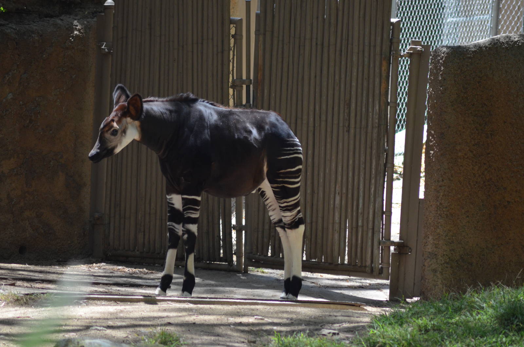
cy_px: 174
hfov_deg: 4.9
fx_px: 6101
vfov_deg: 3.3
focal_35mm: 420
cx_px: 262
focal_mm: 280
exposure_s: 1/640
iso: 800
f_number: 5.3
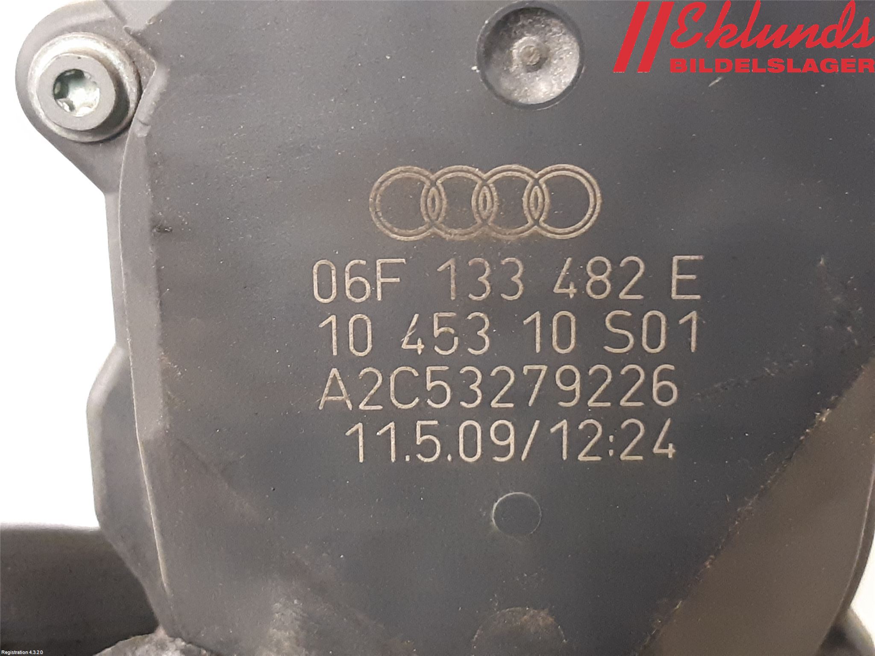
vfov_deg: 53.1
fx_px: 657
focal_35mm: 26
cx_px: 438
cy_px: 328
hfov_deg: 67.3
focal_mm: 3.93
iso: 400
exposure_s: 1/25
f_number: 1.7
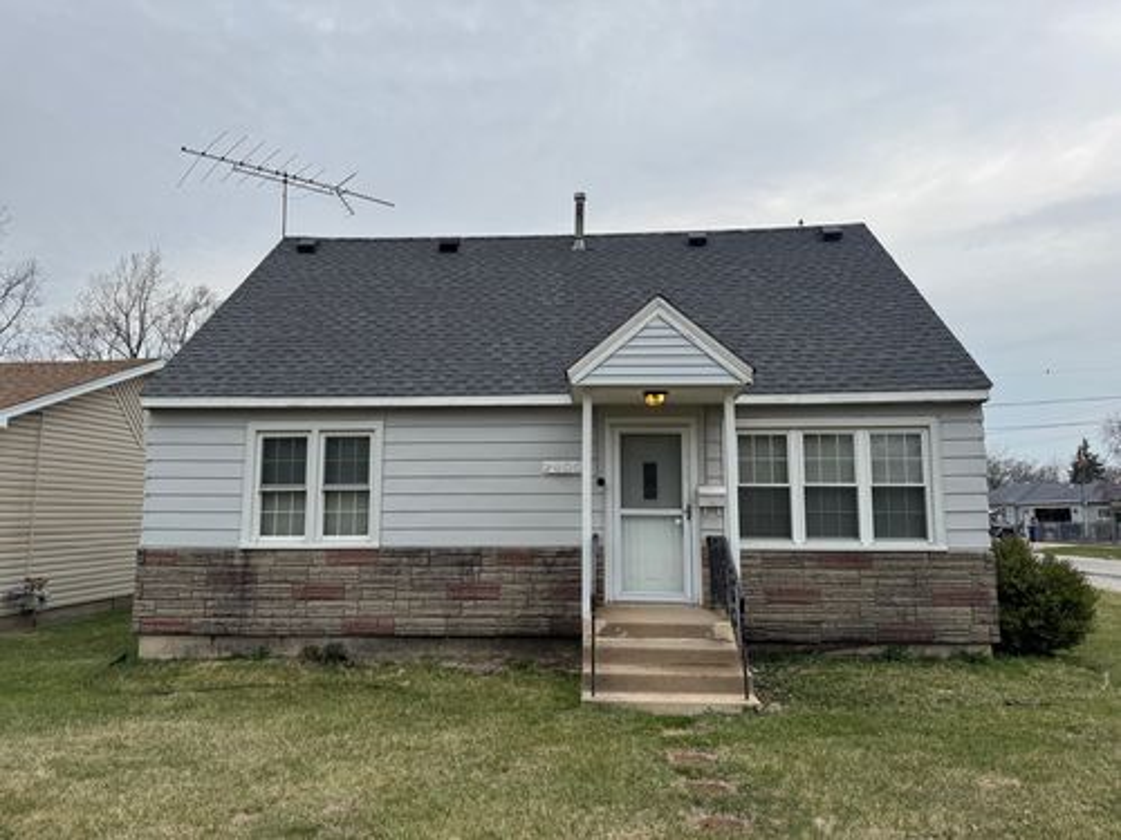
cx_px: 560
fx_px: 777
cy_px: 420
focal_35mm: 24
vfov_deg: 56.8
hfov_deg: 71.6
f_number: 1.78
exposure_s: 1/2959
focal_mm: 6.76
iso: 80
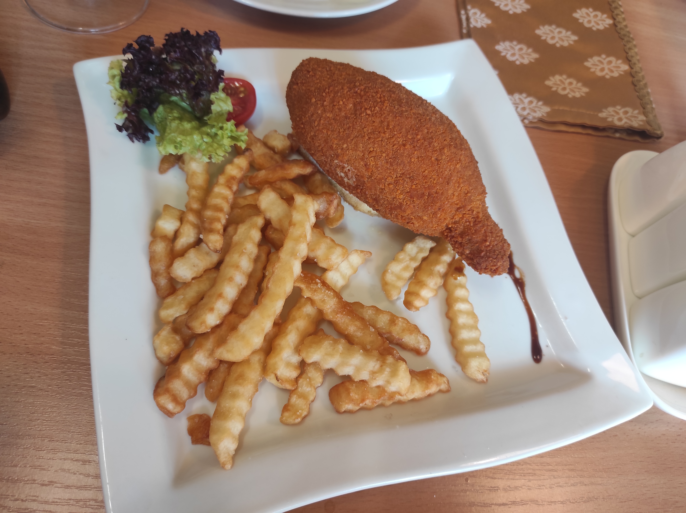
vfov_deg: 54.8
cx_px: 343
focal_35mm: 25
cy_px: 256
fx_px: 495
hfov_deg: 69.4
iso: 198
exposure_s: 1/50
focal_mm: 5.43
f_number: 1.89
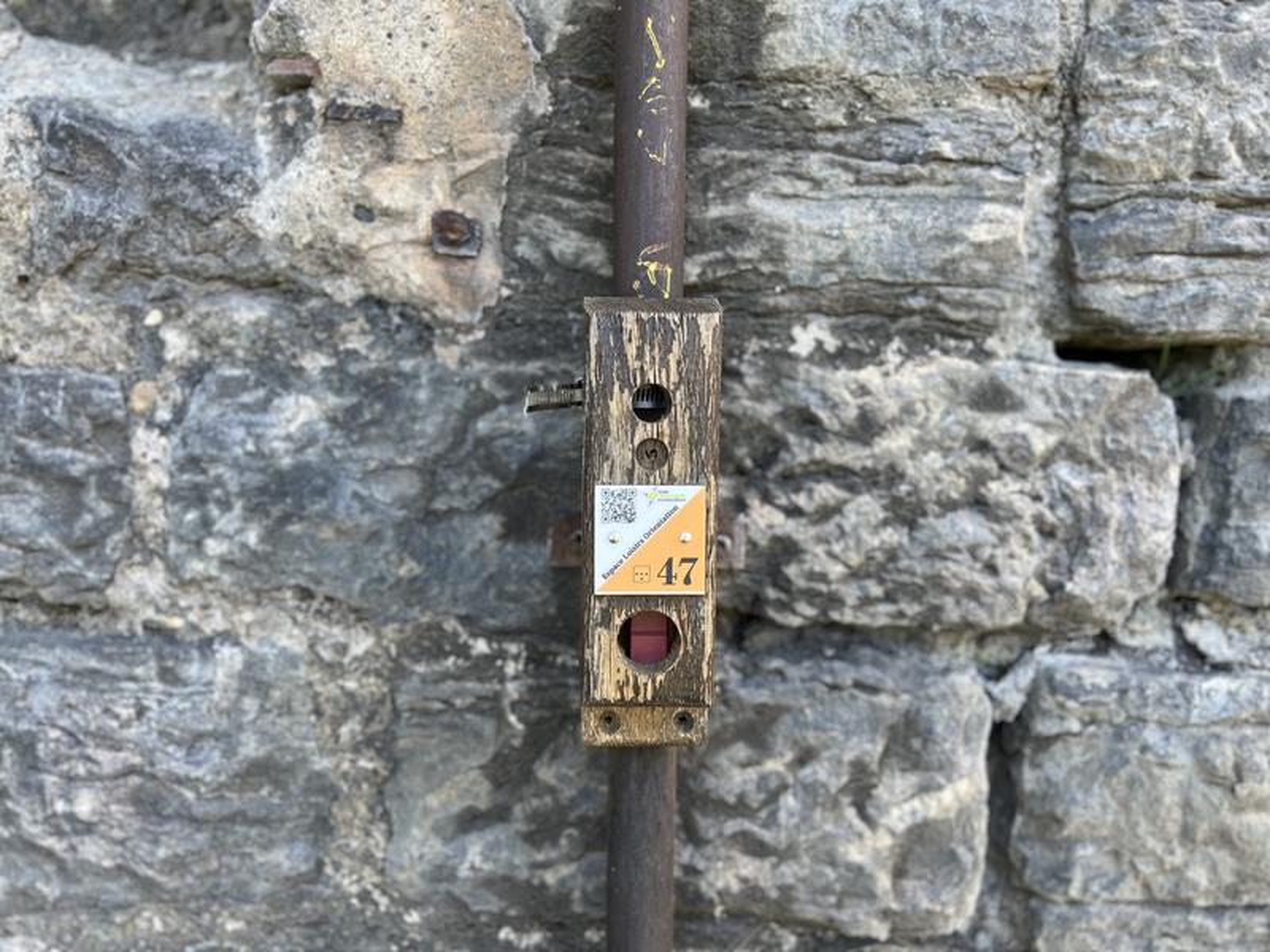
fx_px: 954
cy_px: 476
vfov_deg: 53.1
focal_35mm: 26
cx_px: 635
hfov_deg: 67.3
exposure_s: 1/164
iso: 40
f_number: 1.5
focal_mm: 5.7
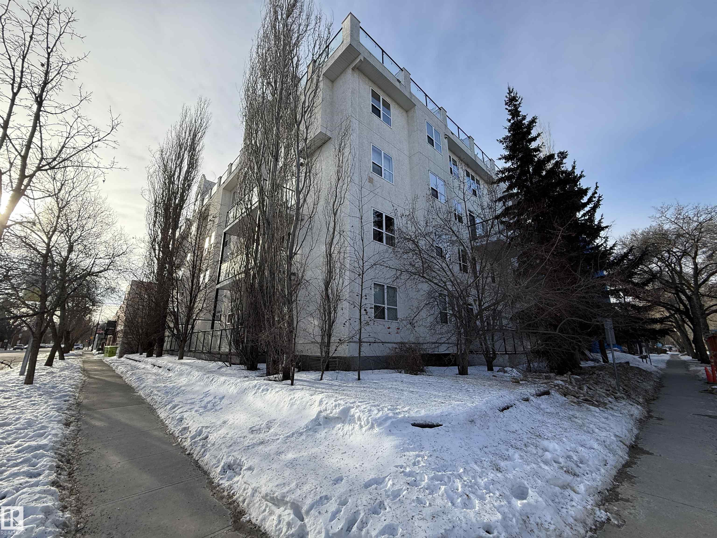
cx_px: 358
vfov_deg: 85.7
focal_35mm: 14
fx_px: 290
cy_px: 269
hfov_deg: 102.1
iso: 64
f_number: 2.2
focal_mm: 2.22
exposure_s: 1/914
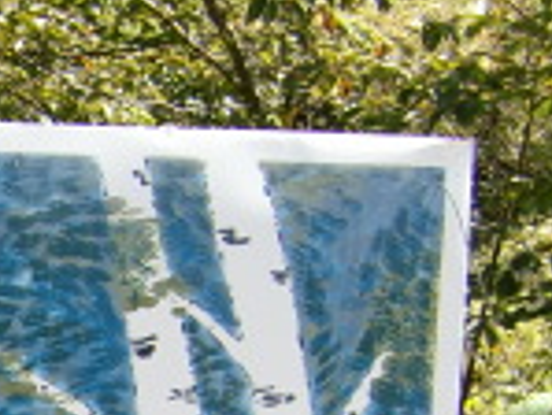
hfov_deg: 14.5
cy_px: 648
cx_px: -419
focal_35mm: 120
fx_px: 1915
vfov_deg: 11.8
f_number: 2.6
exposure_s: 1/400
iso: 64
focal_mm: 4.9
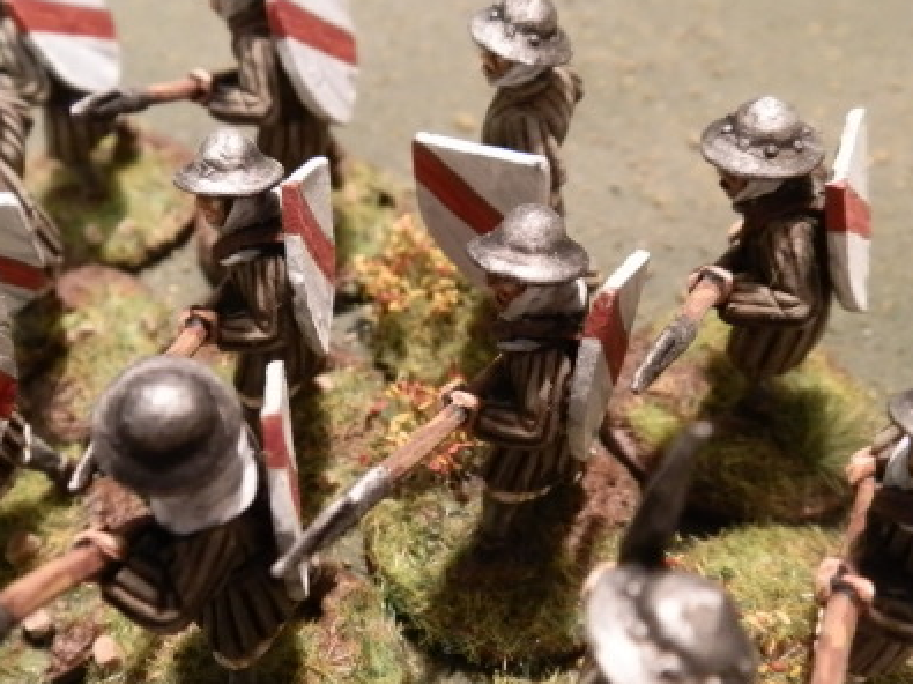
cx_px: 347
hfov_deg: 48.6
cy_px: 360
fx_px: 1002
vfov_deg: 37.7
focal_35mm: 38
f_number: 3.1
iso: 400
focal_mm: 5
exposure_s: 1/50
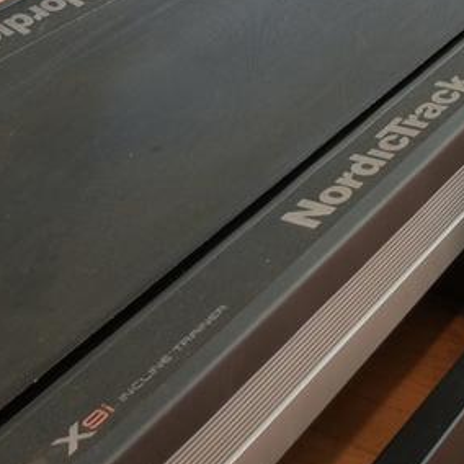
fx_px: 1486
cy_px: -527
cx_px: 402
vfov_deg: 14.2
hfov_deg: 17.5
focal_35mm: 98
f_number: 8
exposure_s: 1/3.33
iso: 400
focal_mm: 16
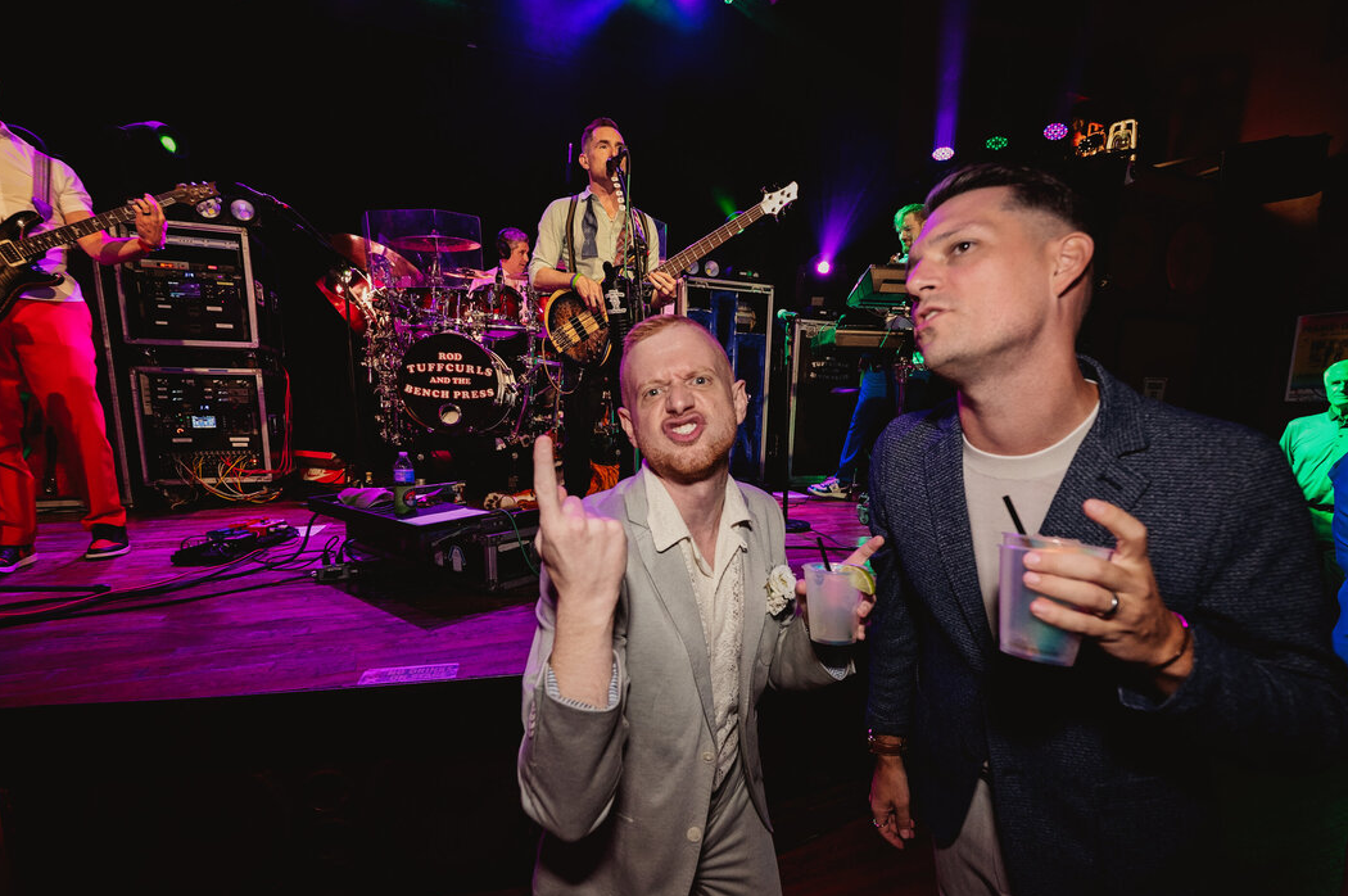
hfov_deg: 94.8
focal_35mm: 17
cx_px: 683
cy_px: 498
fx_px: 620
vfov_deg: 71.5
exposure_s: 1/200
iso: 1600
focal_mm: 14.5
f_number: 4
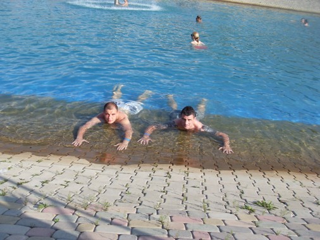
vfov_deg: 40.7
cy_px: 120
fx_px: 323
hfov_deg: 52.6
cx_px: 160
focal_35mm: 35
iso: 80
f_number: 7
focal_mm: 6.3
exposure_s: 1/250
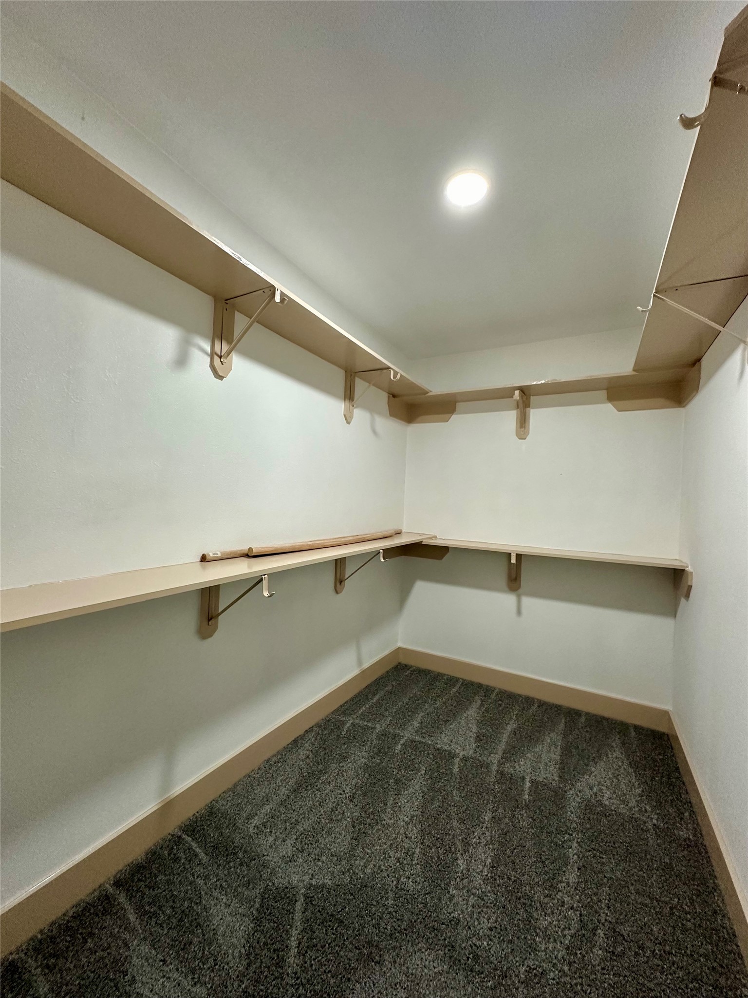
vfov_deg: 102.1
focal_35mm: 14
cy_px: 499
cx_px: 374
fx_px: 403
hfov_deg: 85.7
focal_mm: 2.22
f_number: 2.2
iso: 320
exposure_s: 1/120
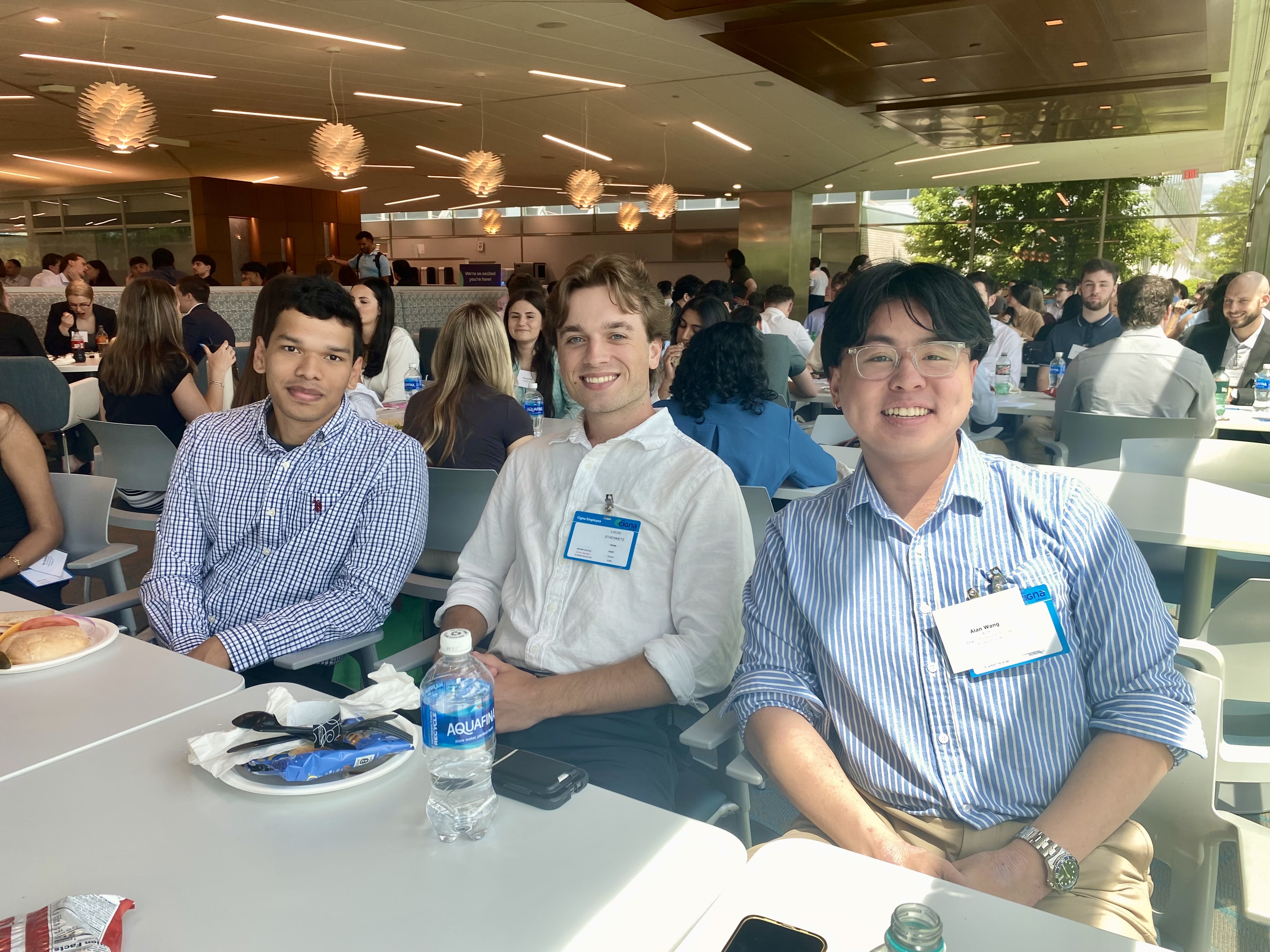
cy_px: 476
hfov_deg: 67.3
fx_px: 954
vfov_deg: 53.1
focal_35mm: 26
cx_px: 635
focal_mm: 4.25
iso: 32
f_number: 1.8
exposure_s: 1/127
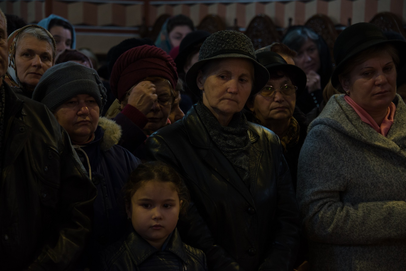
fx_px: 1523
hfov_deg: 15.2
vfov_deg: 10.2
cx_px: 203
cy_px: 136
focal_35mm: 135
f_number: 5.6
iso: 1250
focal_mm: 135
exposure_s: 1/40
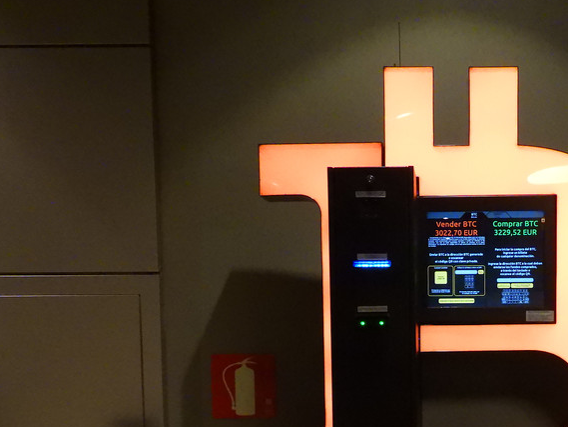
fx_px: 739
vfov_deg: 30.7
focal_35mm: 45
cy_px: 385
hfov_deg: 40.8
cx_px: 432
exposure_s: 1/100
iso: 1600
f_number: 3.3
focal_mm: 4.3
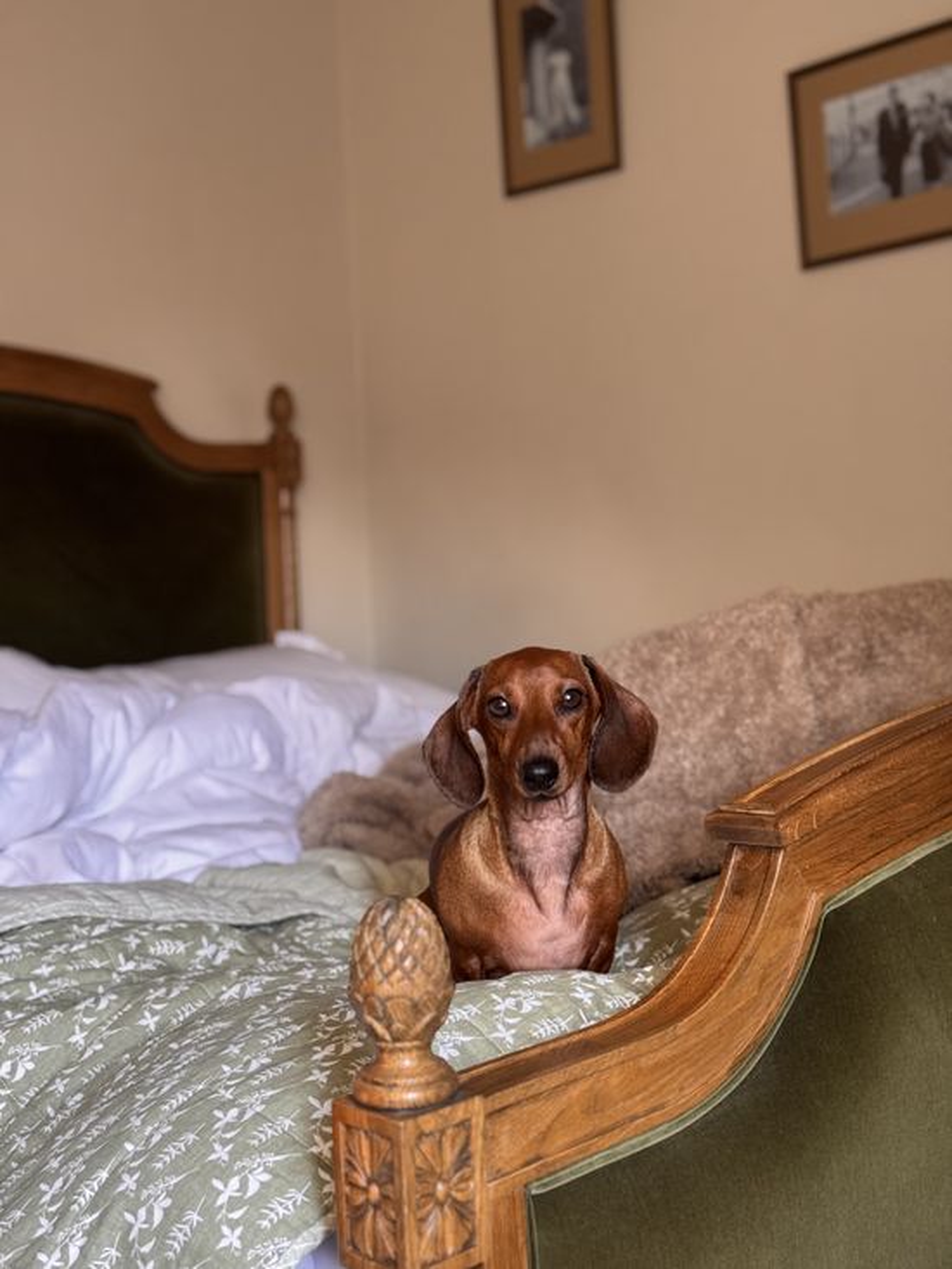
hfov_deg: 30.3
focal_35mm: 48
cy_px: 634
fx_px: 1760
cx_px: 476
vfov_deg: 39.7
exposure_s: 1/42
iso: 250
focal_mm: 6.76
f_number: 1.78
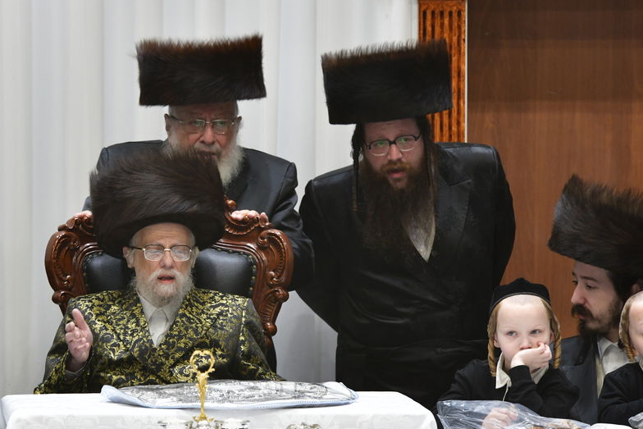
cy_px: 254
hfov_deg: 5.8
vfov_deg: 3.9
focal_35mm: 357
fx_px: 6377
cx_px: 181
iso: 1250
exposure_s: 1/100
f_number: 5.6
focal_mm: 200
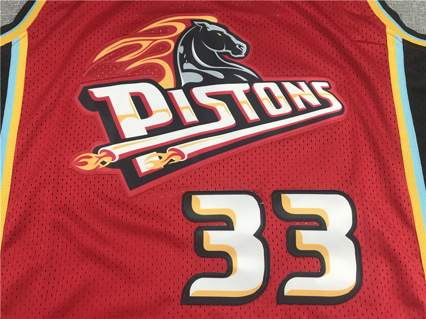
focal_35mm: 28
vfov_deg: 49.7
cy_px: 160
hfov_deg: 63.4
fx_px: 345
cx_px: 213
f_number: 1.8
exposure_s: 1/33
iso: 20
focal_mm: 3.99
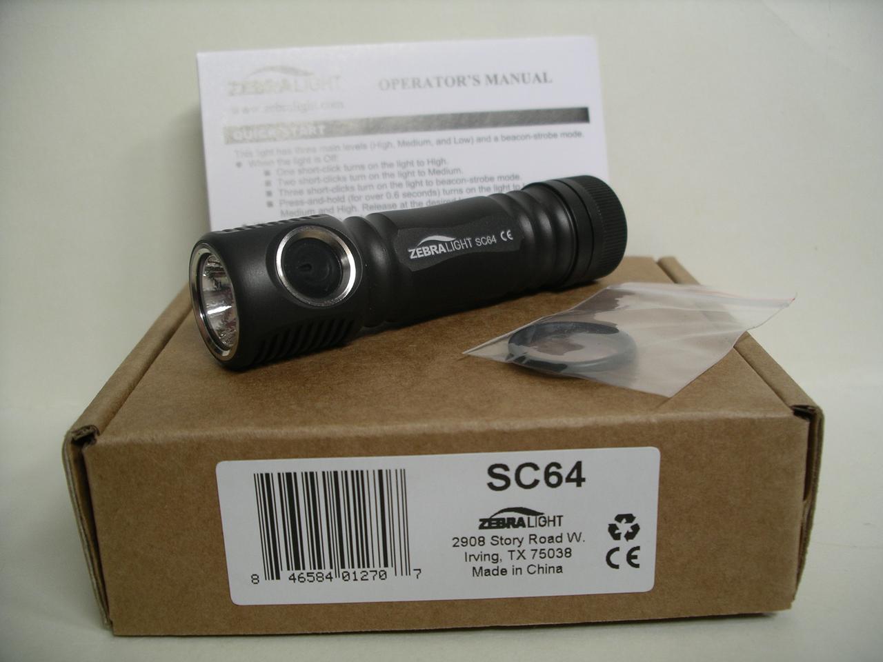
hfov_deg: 50.1
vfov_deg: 38.7
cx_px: 442
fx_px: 944
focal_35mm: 37
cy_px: 331
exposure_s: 1/40
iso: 64
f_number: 2.8
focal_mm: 7.8
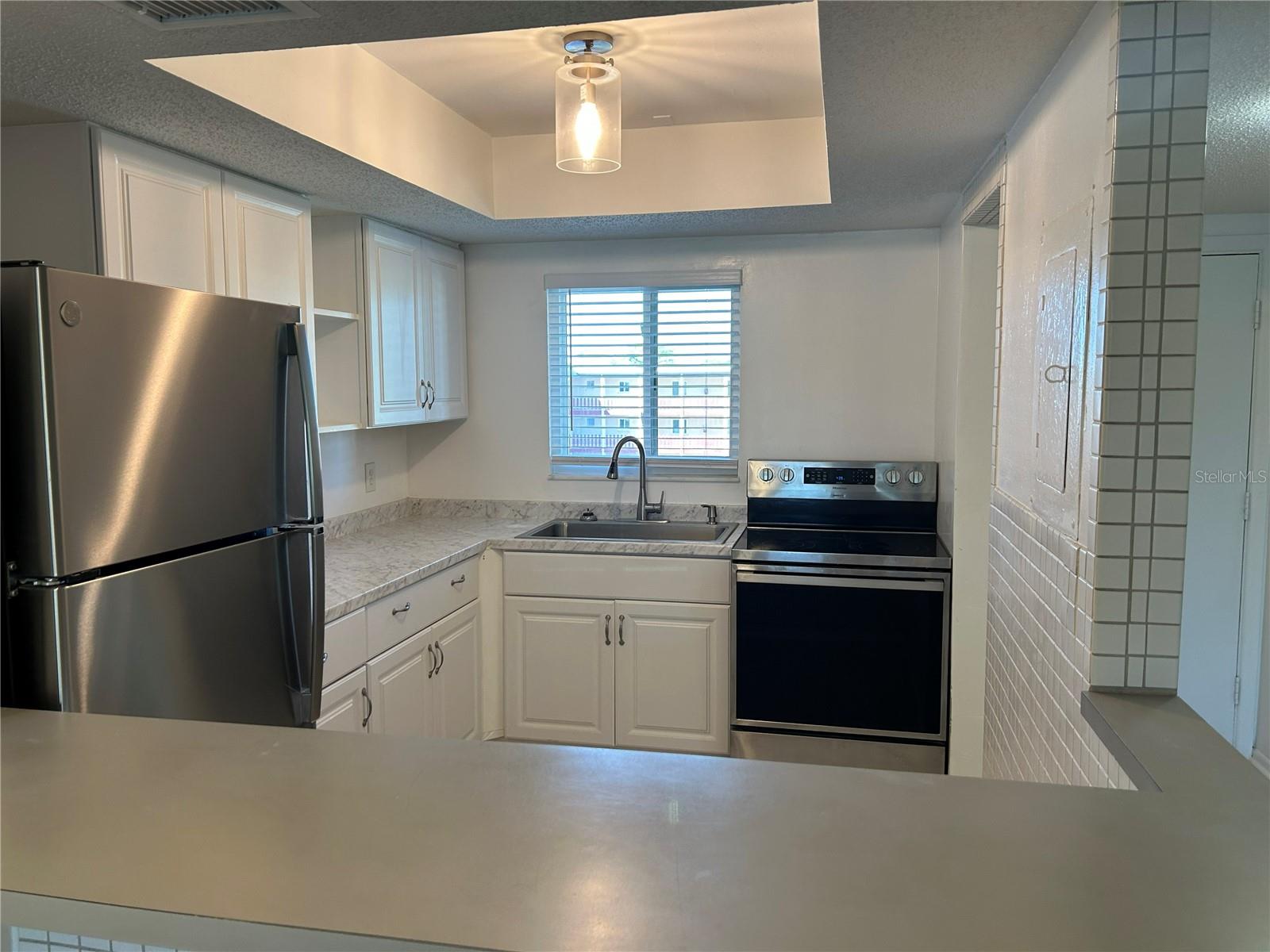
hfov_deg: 67.3
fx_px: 954
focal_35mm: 26
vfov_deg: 53.1
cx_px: 635
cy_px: 476
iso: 80
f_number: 1.5
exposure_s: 1/120
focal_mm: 5.7
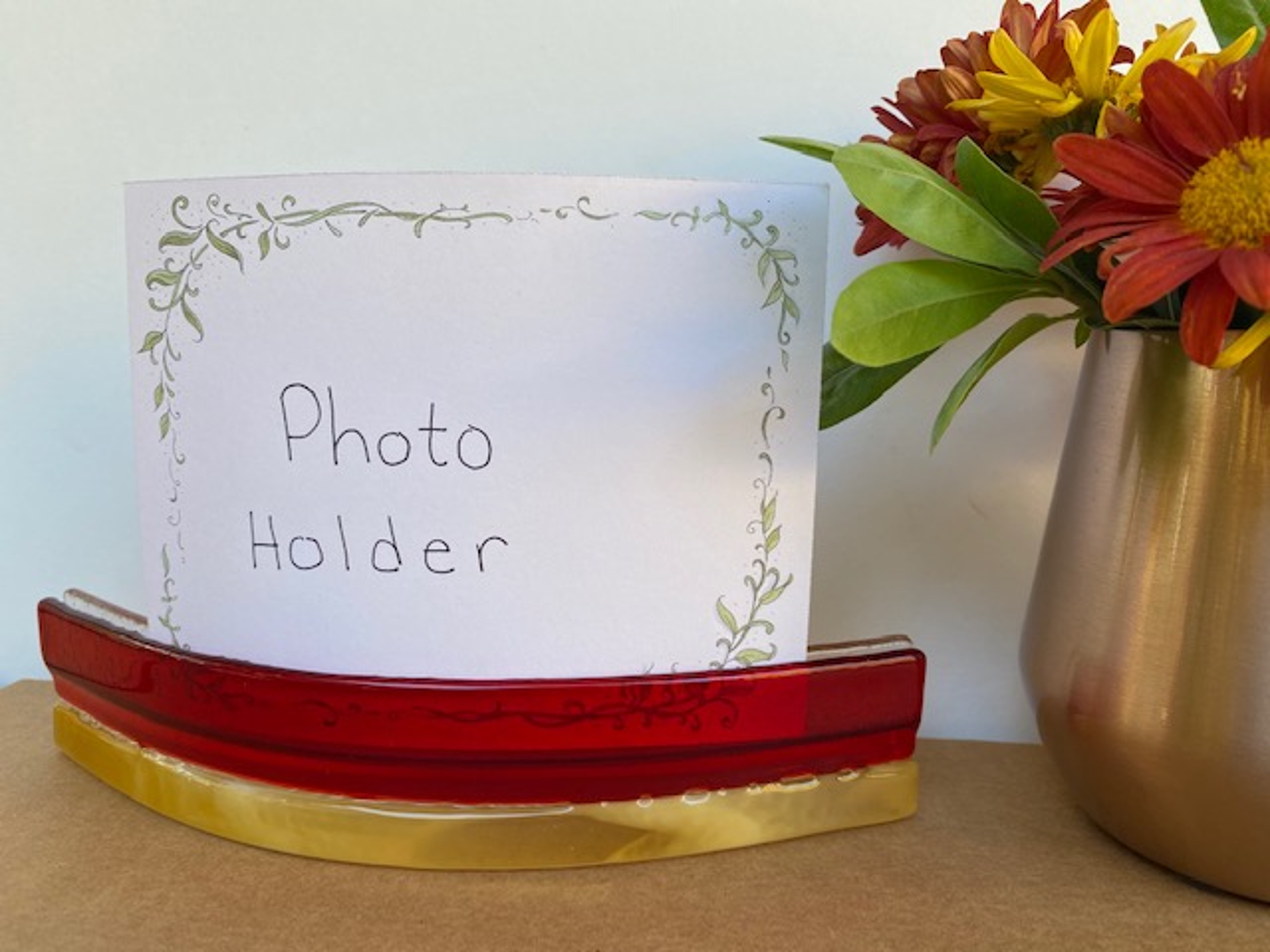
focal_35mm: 26
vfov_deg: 53.1
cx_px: 635
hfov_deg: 67.3
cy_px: 476
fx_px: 954
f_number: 1.8
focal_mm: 4.25
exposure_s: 1/172
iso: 32
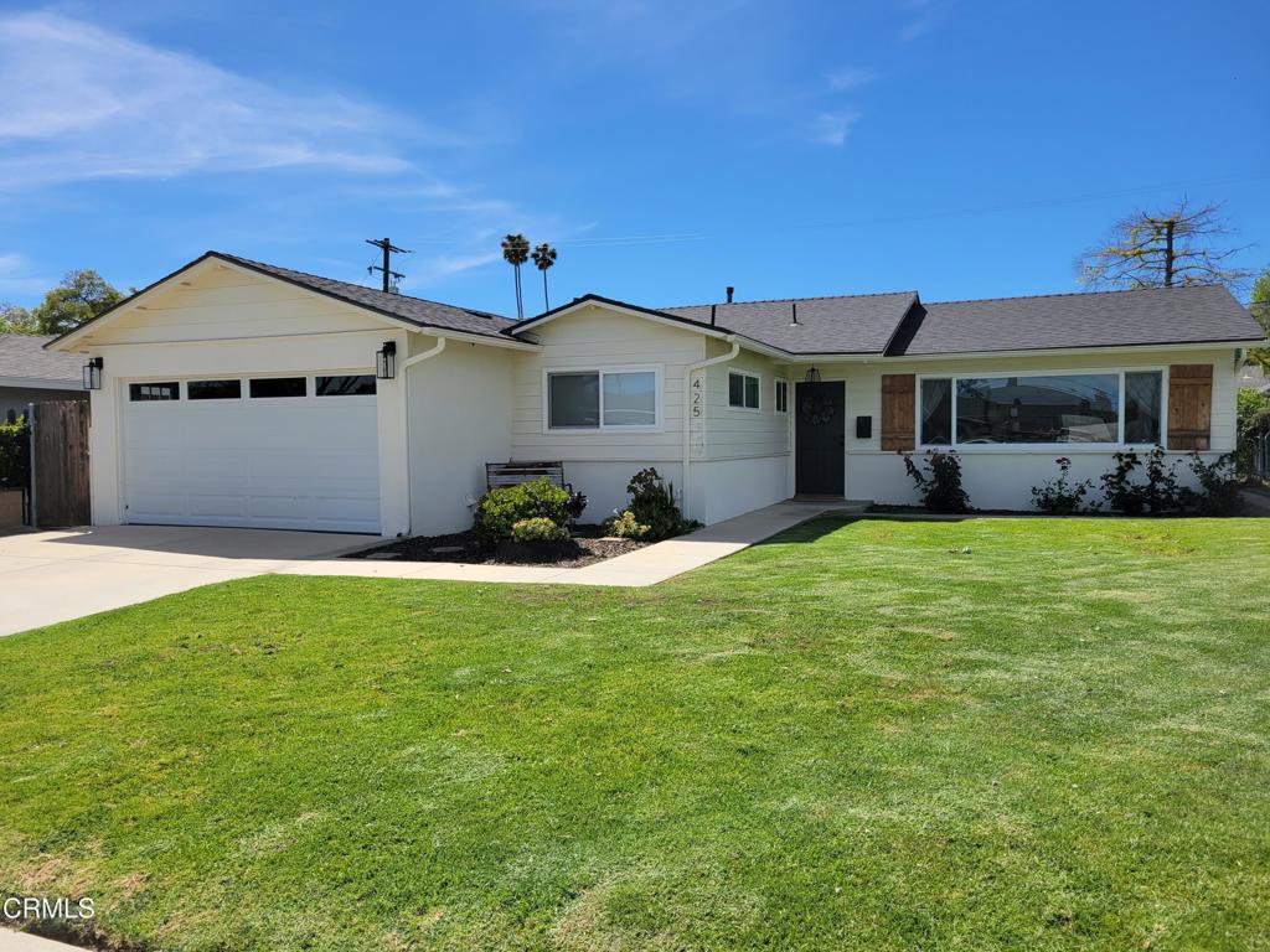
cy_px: 476
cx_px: 635
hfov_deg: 67.3
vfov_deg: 53.1
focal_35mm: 26
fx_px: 954
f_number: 1.8
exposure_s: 1/3399
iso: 40
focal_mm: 5.4
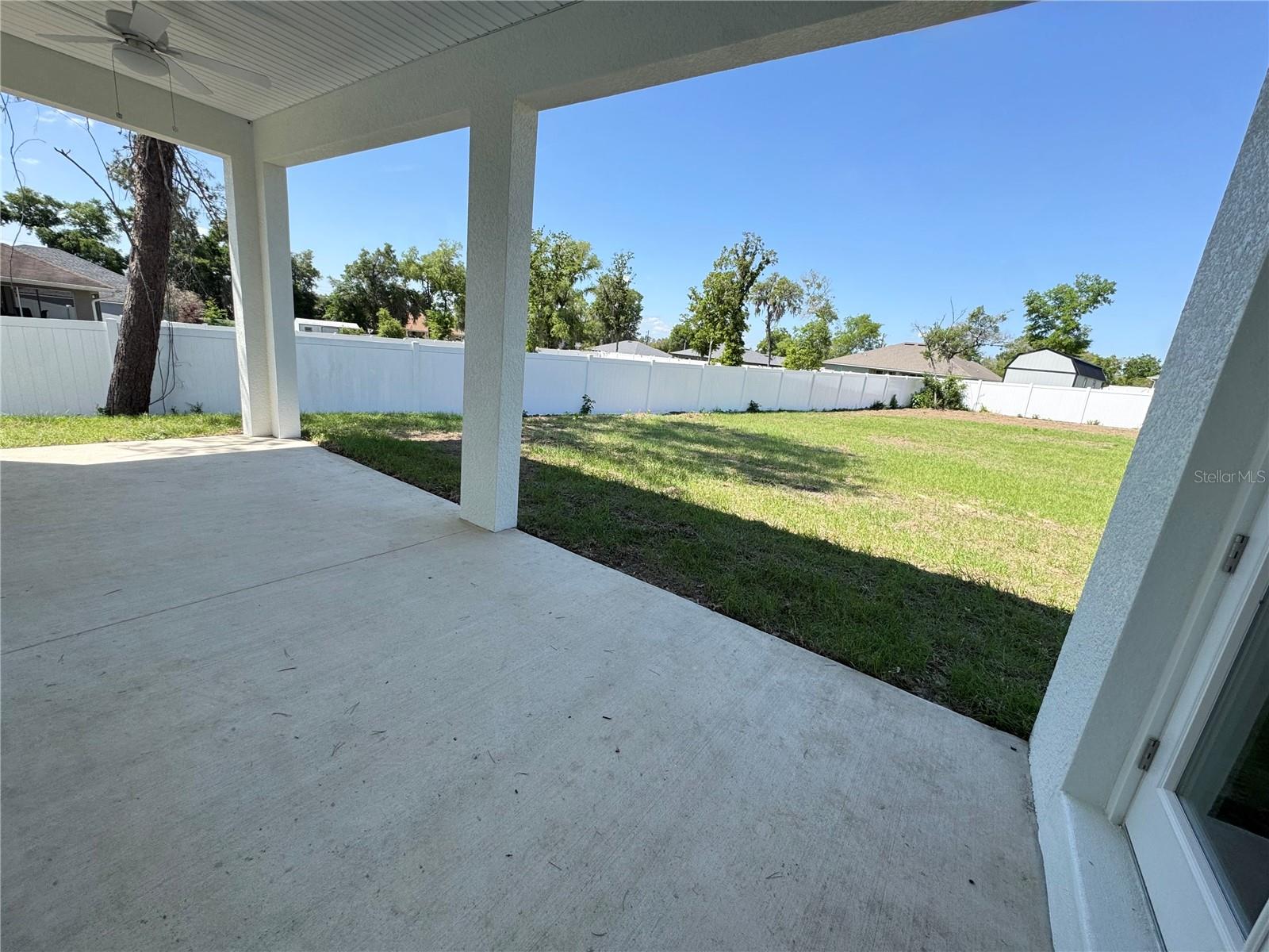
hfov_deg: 102.1
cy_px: 476
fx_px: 513
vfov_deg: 85.7
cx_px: 634
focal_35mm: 14
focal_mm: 2.22
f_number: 2.2
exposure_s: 1/910
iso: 40
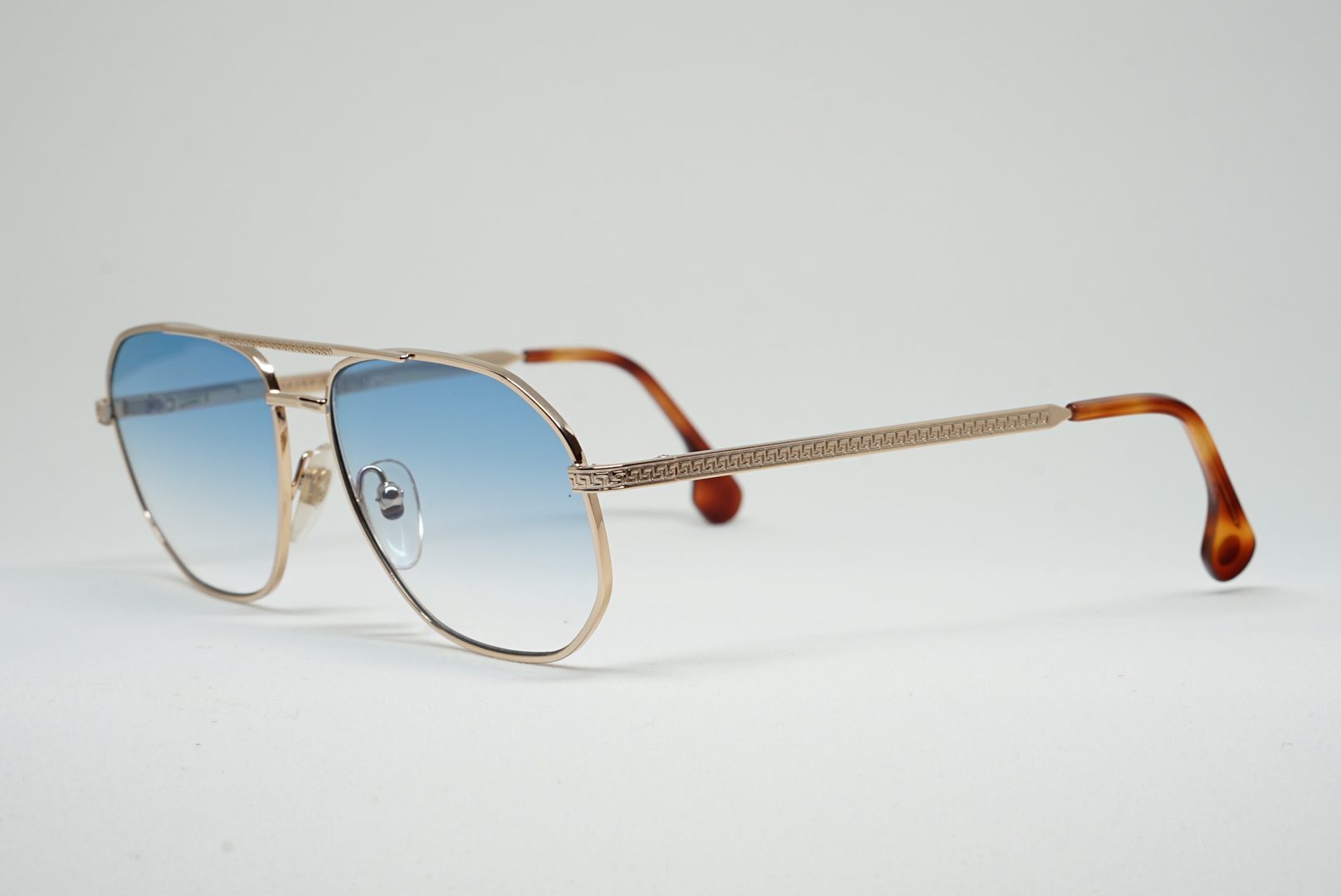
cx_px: 670
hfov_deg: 27.0
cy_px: 448
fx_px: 2796
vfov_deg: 18.2
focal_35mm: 75
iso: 100
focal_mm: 50
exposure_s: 1/2
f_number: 11
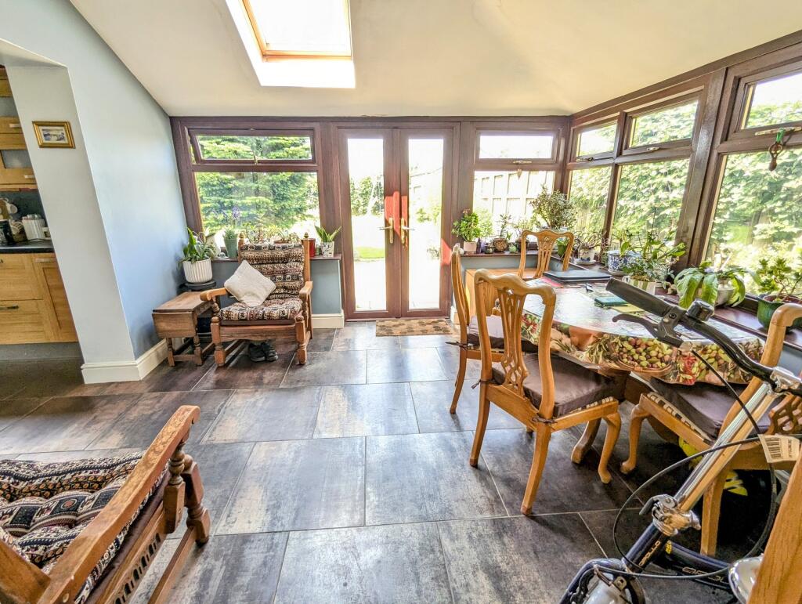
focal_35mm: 16
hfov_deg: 94.4
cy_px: 302
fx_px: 371
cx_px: 401
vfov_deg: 78.2
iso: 64
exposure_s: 1/60
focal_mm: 2.35
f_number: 2.2
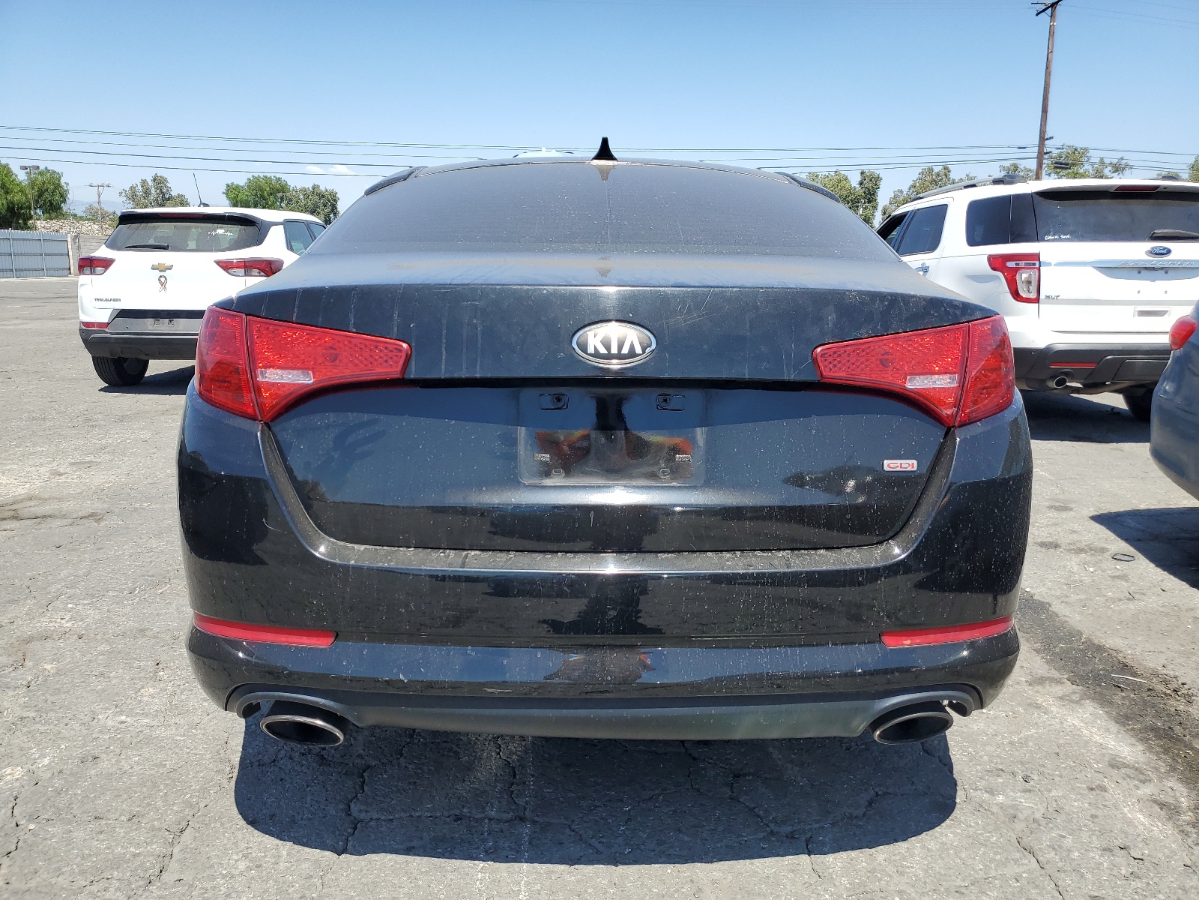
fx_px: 901
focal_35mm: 26
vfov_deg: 53.1
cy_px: 450
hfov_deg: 67.3
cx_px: 600
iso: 50
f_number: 1.5
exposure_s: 1/2000
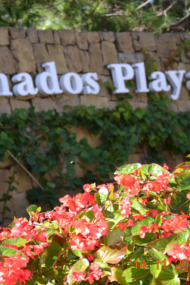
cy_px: 143
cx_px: 71
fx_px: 988
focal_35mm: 125
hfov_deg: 11.0
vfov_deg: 16.4
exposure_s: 1/160
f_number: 4
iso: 100
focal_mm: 55
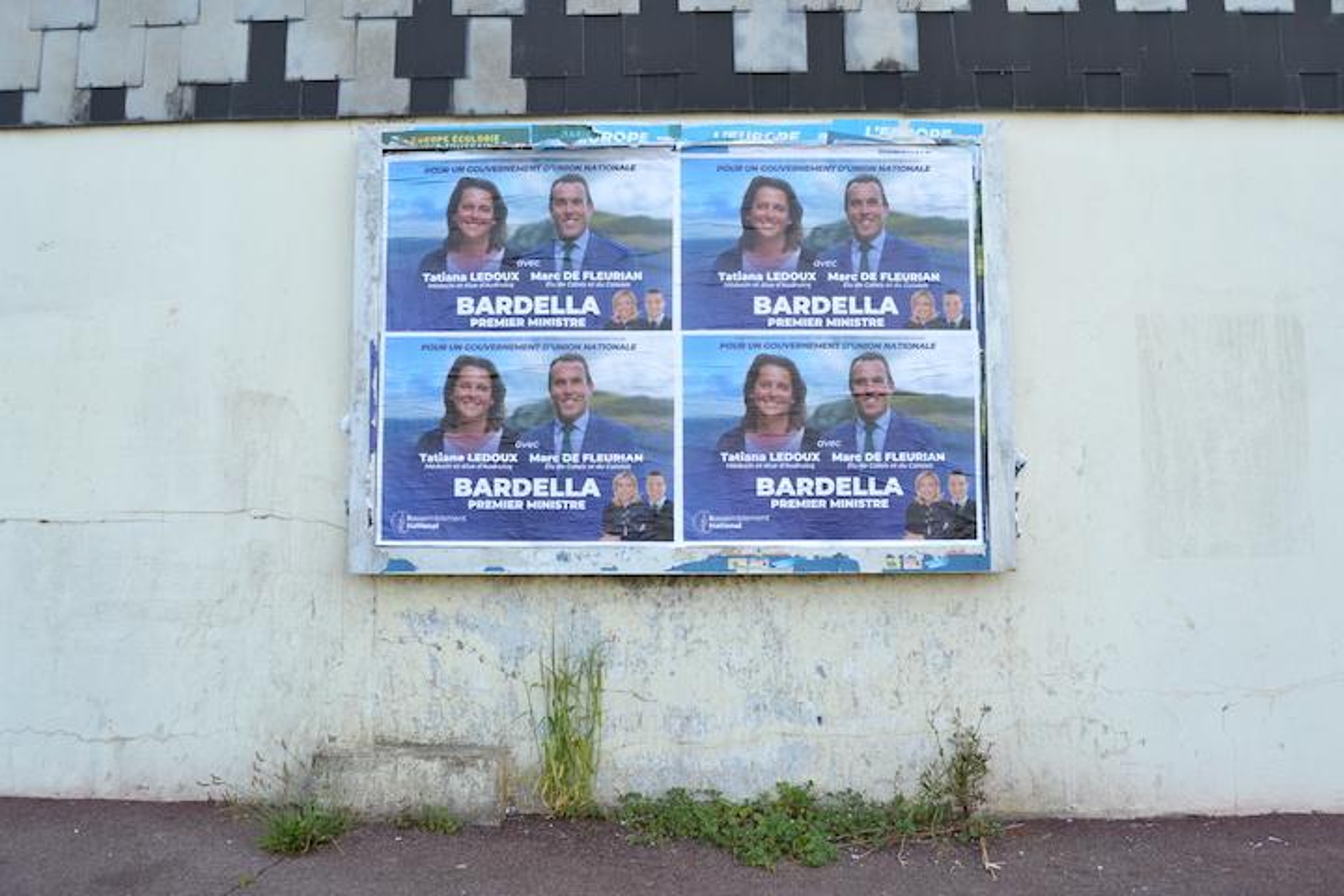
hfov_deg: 64.6
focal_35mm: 28
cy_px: 448
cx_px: 672
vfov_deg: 45.7
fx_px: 1064
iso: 400
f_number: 8
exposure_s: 1/250
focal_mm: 19
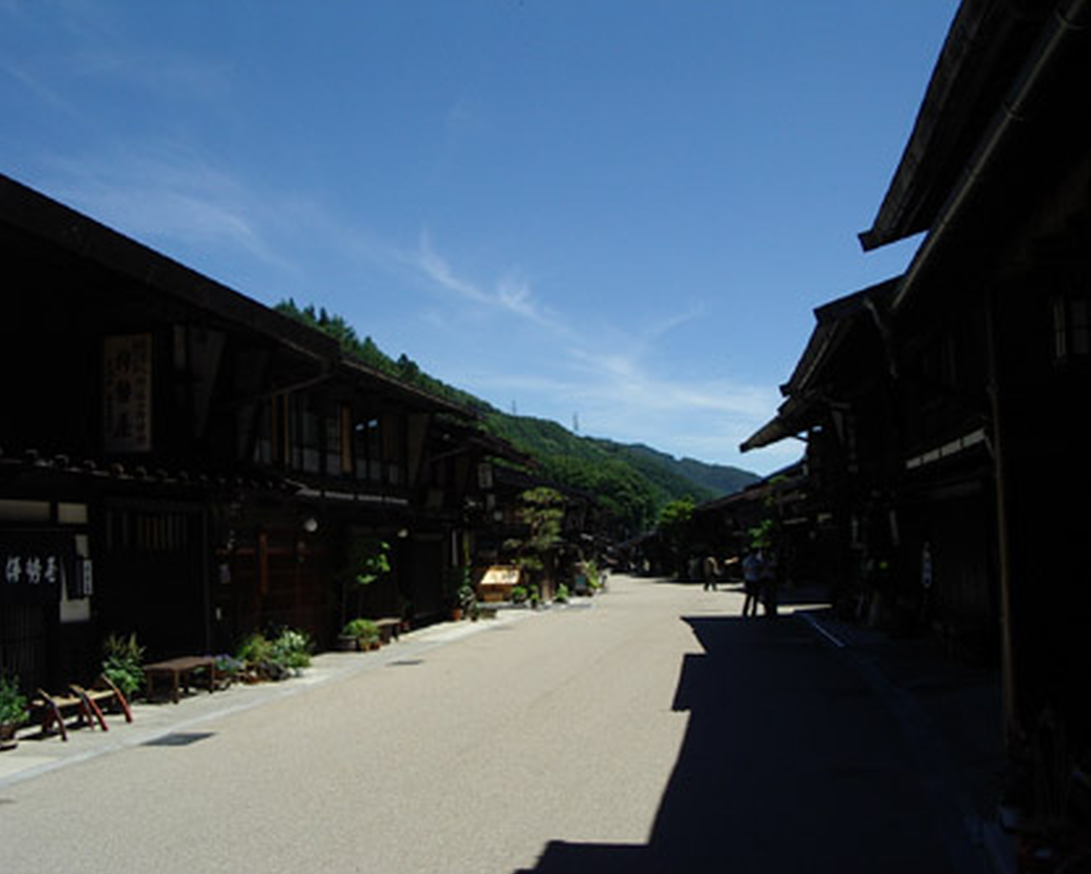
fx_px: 1292
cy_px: 440
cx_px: 505
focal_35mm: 40
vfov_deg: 37.4
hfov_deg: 45.7
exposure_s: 1/500
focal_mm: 5.8
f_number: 4.8
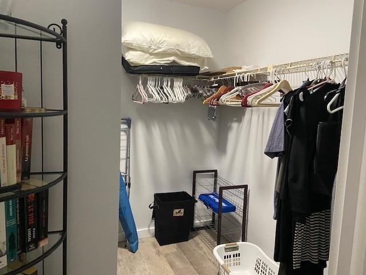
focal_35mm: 26
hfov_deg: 67.3
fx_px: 275
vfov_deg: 53.1
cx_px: 183
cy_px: 138
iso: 500
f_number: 1.8
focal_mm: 4.25
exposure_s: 1/60
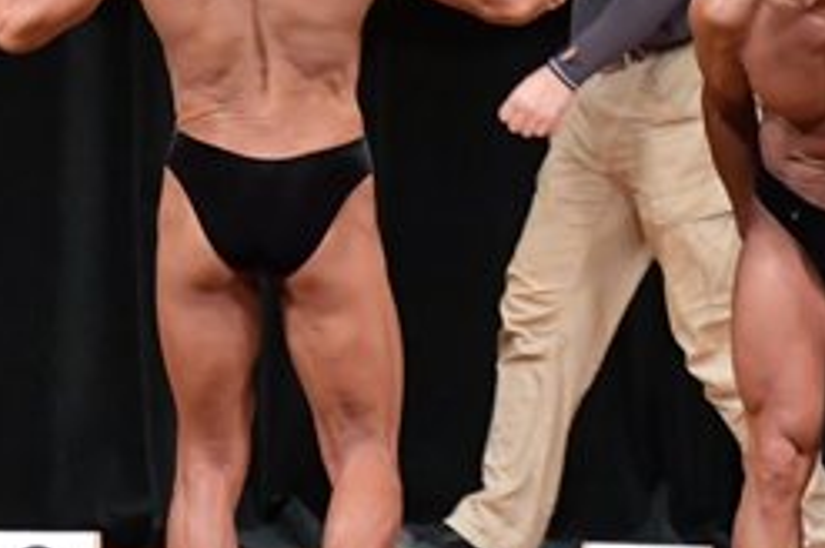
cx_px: 683
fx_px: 14533
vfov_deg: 2.2
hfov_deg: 3.3
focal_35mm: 635
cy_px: 257
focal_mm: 135
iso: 6400
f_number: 5.6
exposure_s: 1/400
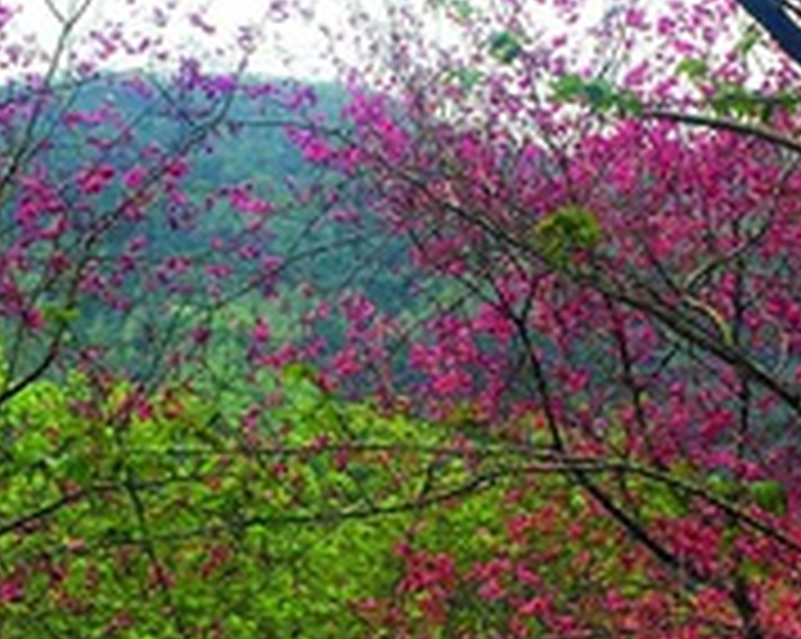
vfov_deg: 13.2
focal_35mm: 116
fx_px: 2747
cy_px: 434
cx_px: 369
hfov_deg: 16.6
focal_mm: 4.15
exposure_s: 1/732
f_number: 2.2
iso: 32
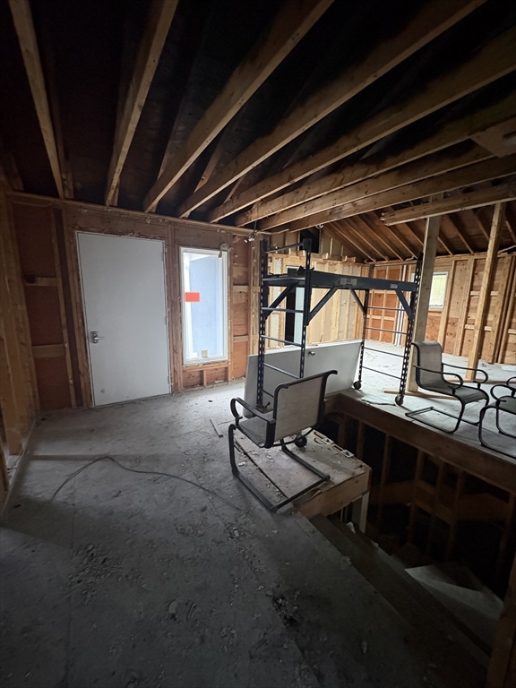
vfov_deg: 102.1
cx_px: 258
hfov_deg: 85.7
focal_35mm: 14
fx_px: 278
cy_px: 344
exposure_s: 1/47
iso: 1000
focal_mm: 2.22
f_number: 2.2
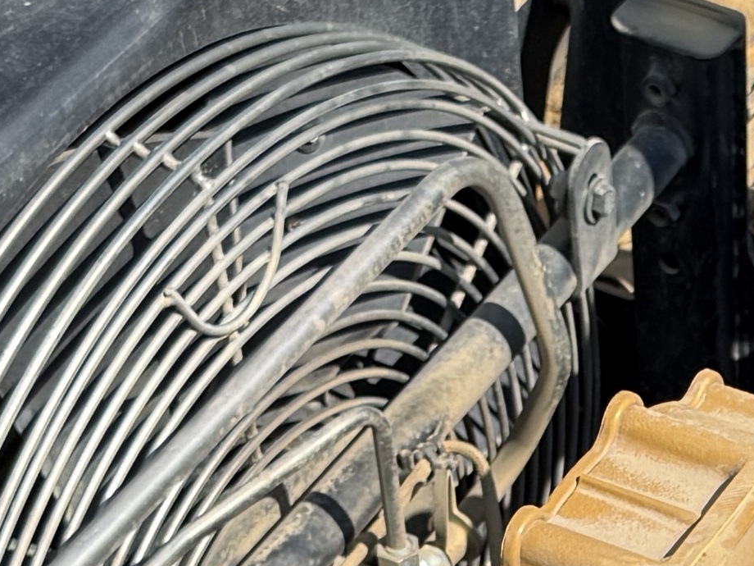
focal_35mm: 149
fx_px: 3245
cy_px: 959
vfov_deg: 9.5
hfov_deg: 12.9
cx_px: 948
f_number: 1.78
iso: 80
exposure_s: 1/4167
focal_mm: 6.76
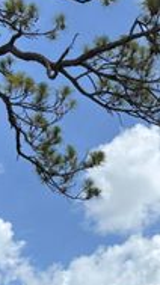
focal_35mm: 75
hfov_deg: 14.8
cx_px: 249
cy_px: 265
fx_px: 567
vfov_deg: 27.1
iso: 50
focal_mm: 5.96
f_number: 1.6
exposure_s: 1/5076
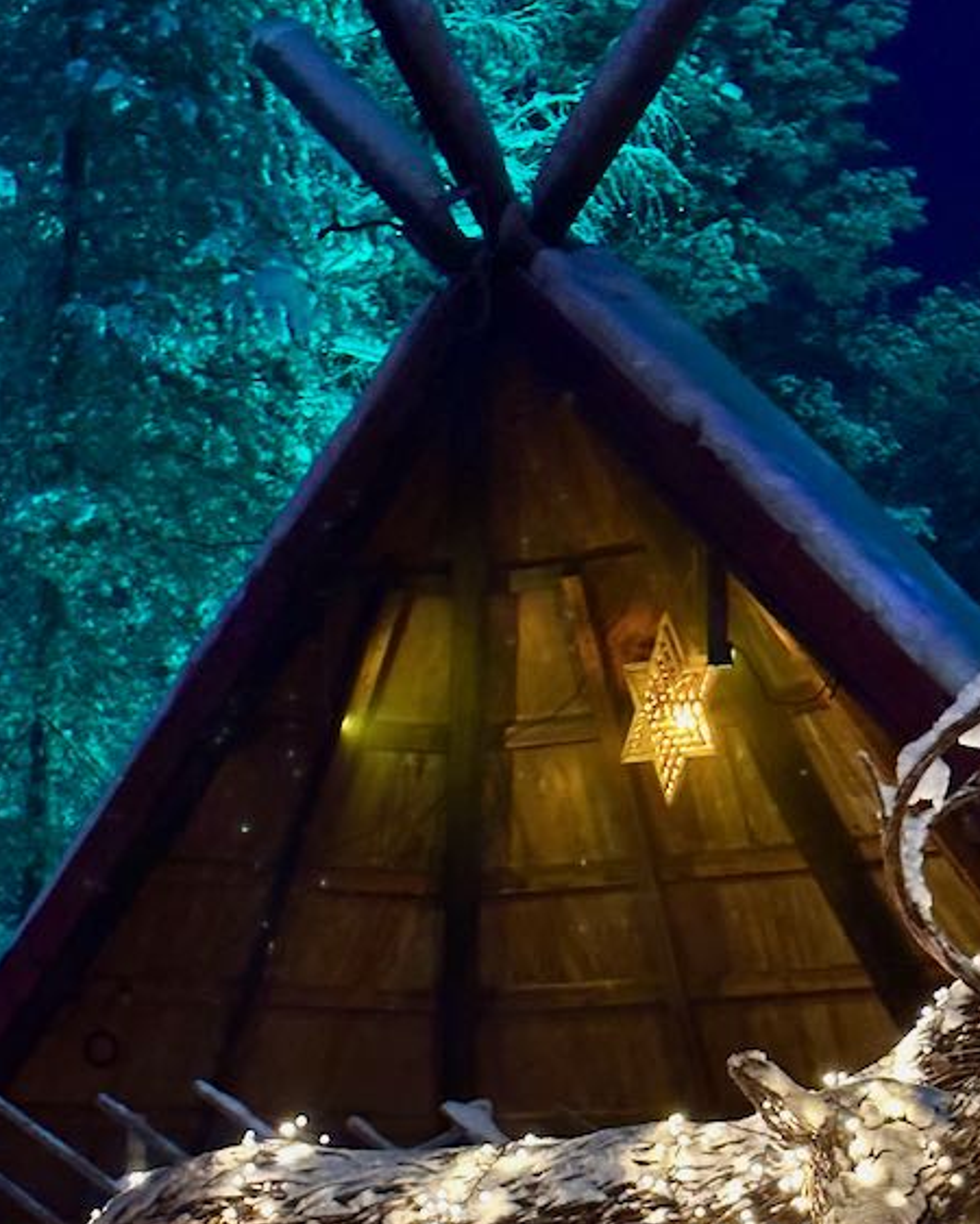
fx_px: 3624
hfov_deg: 15.4
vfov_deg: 18.9
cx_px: 520
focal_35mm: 100
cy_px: 1093
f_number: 1.78
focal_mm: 6.86
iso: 640
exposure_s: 1/25
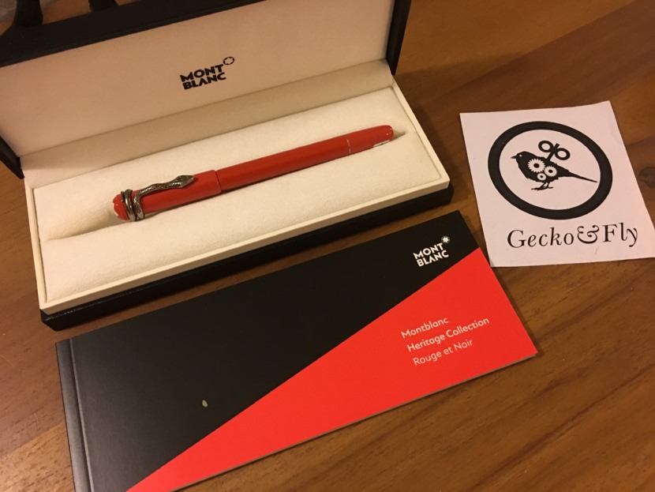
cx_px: 328
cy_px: 246
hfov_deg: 61.6
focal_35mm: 29
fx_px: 549
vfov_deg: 48.3
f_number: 2.2
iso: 80
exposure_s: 1/10
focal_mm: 4.15
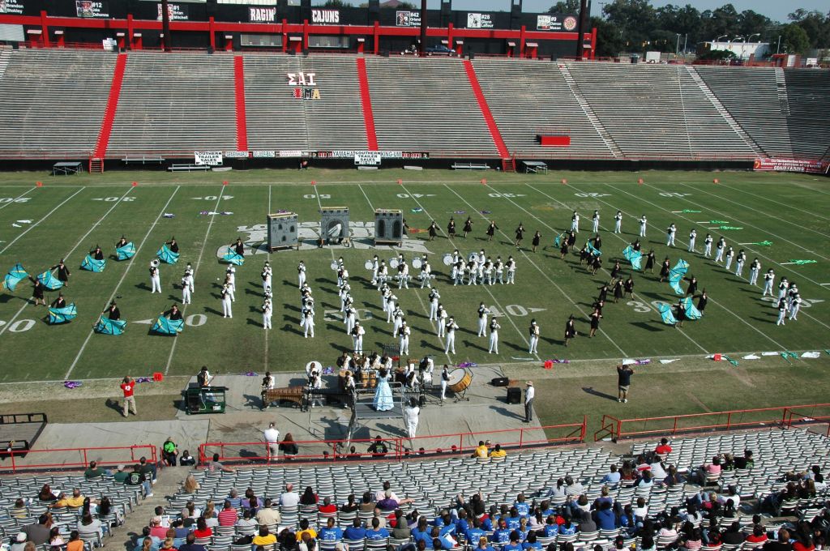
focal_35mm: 36
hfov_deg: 53.2
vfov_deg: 36.8
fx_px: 829
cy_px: 276
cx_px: 415
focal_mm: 24
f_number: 10
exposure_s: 1/400
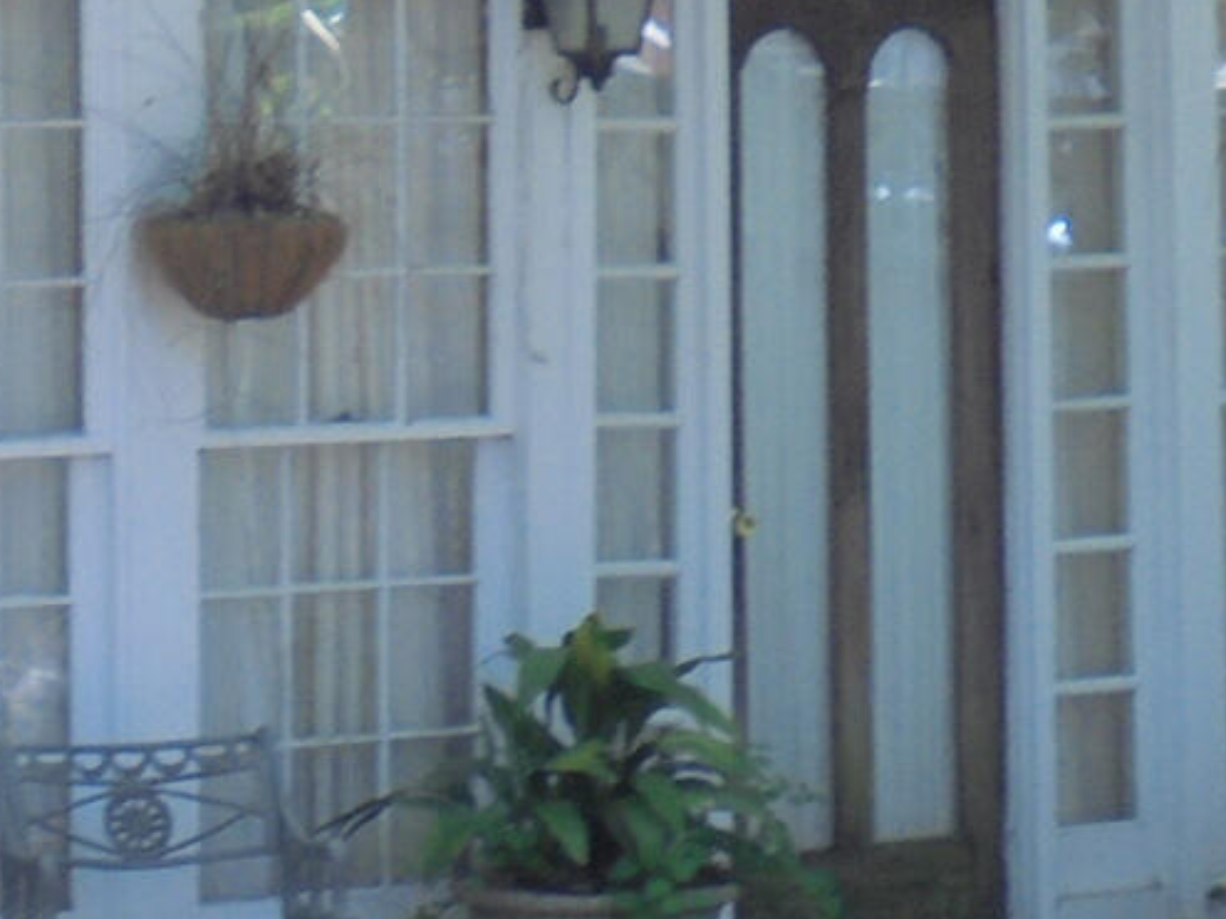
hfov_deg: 10.8
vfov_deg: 8.3
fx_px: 6303
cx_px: -433
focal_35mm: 178
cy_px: -69
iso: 100
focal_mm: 7.8
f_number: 4.5
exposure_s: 1/50
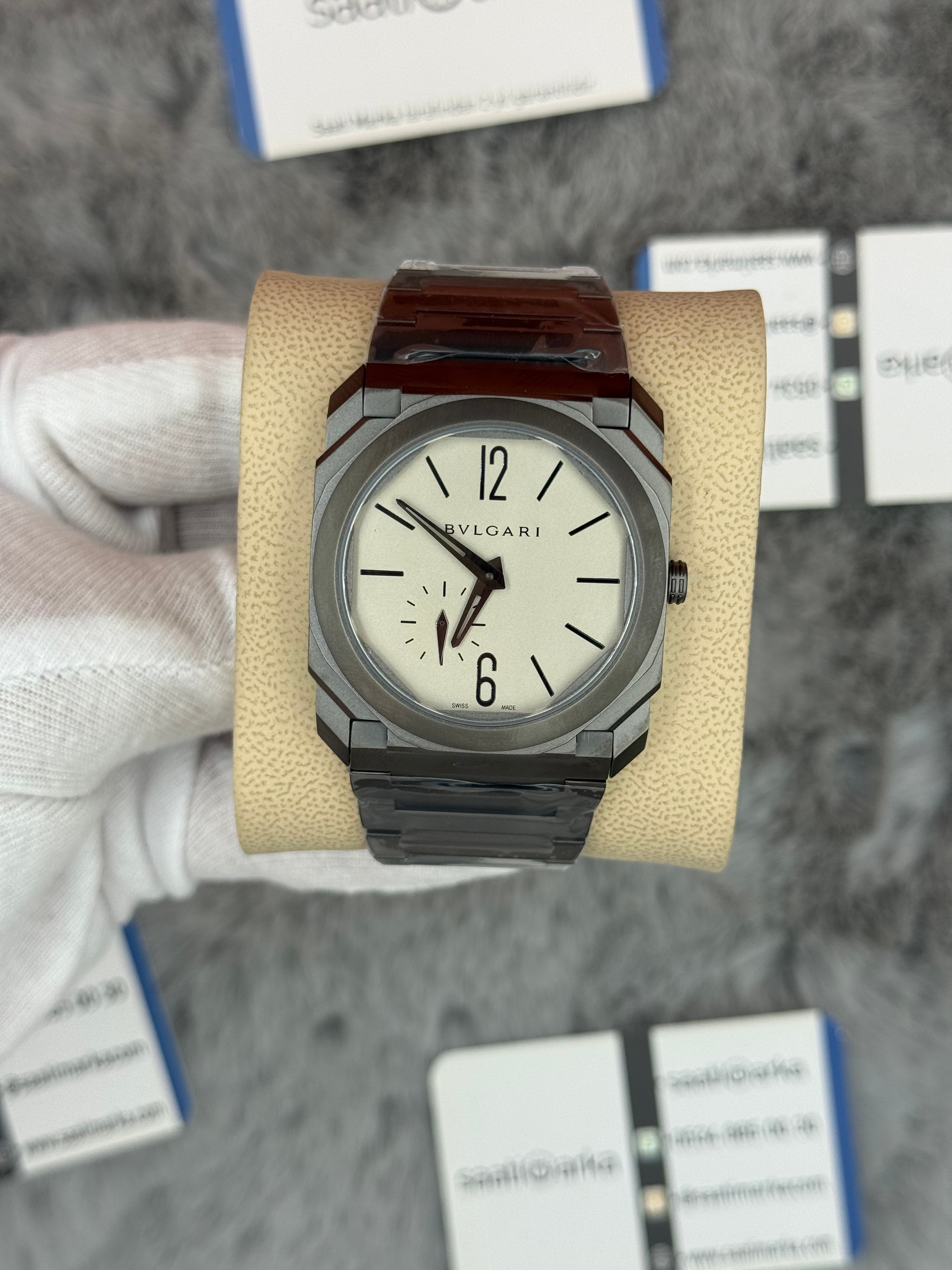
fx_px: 1760
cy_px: 635
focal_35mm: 48
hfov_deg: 30.3
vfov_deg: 39.7
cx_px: 476
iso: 64
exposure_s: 1/769
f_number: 1.78
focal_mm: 6.76
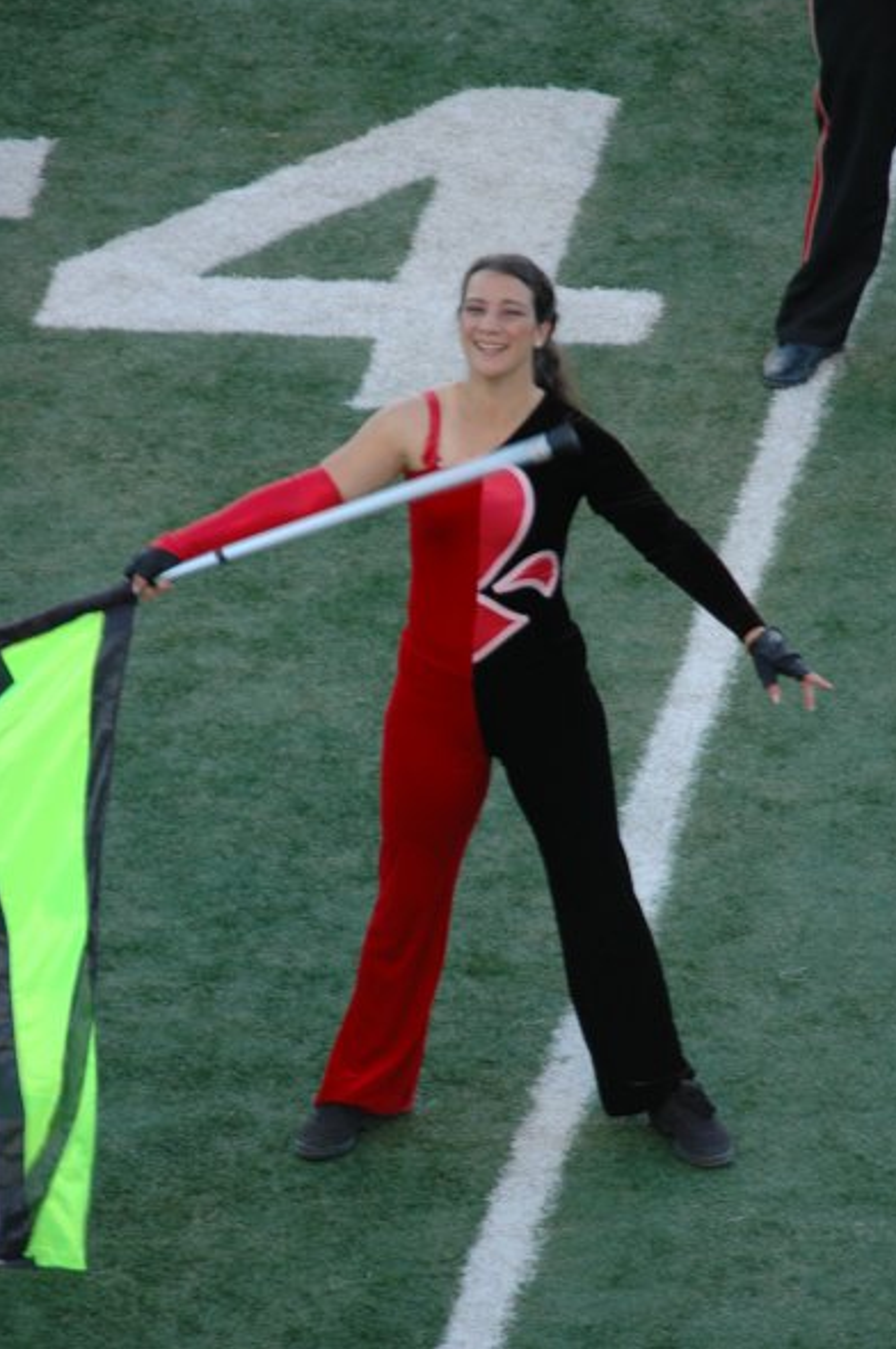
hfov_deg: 2.2
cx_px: 451
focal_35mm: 610
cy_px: 665
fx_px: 22825
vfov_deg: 3.4
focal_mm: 400
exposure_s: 1/80
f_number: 5.6
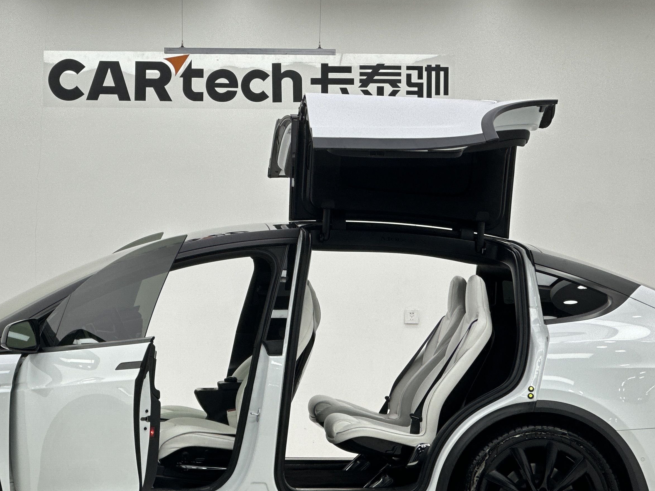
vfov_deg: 11.2
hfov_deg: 14.9
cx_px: 223
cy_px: 230
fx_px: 2498
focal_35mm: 132
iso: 50
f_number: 2.8
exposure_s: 1/121
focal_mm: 9
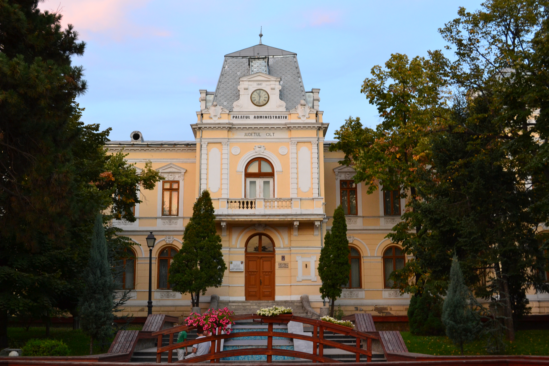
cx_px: 274
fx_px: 663
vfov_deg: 30.8
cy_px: 183
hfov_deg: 45.0
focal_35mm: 44
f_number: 6.3
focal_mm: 29
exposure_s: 1/15
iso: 640
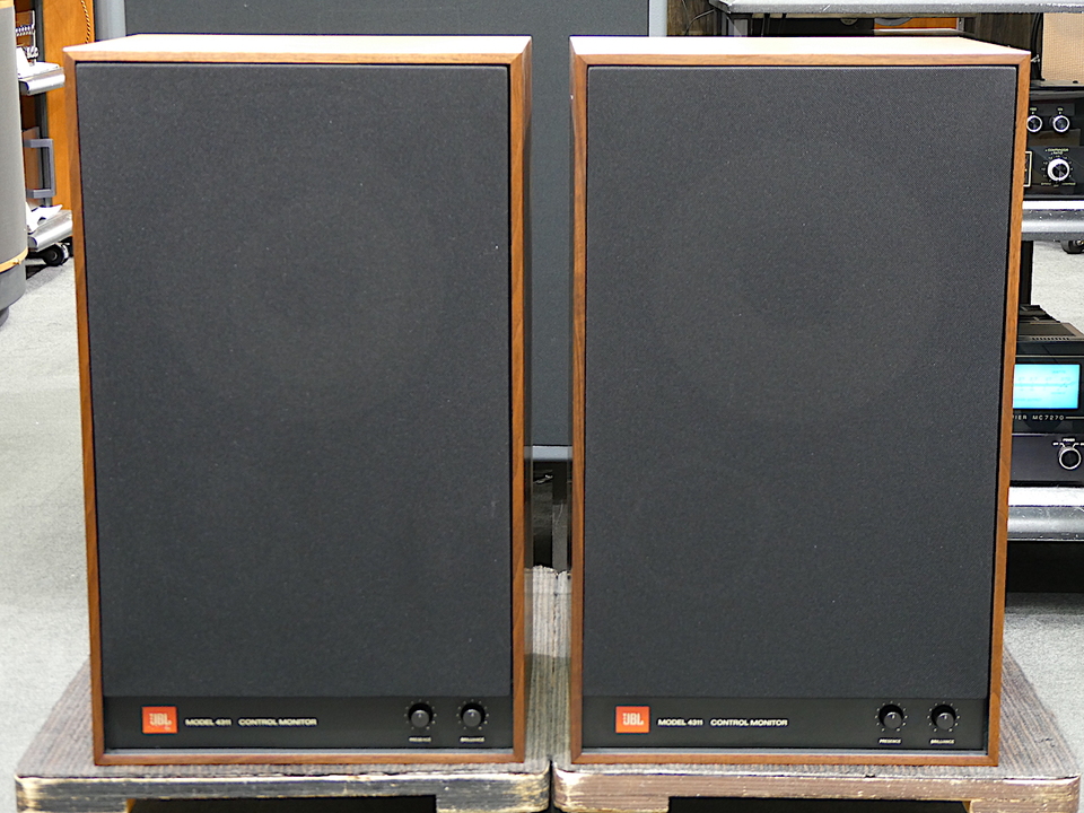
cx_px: 542
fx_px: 2035
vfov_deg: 22.6
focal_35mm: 65
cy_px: 406
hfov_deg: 29.8
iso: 200
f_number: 4.4
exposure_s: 1/1.3
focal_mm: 11.7
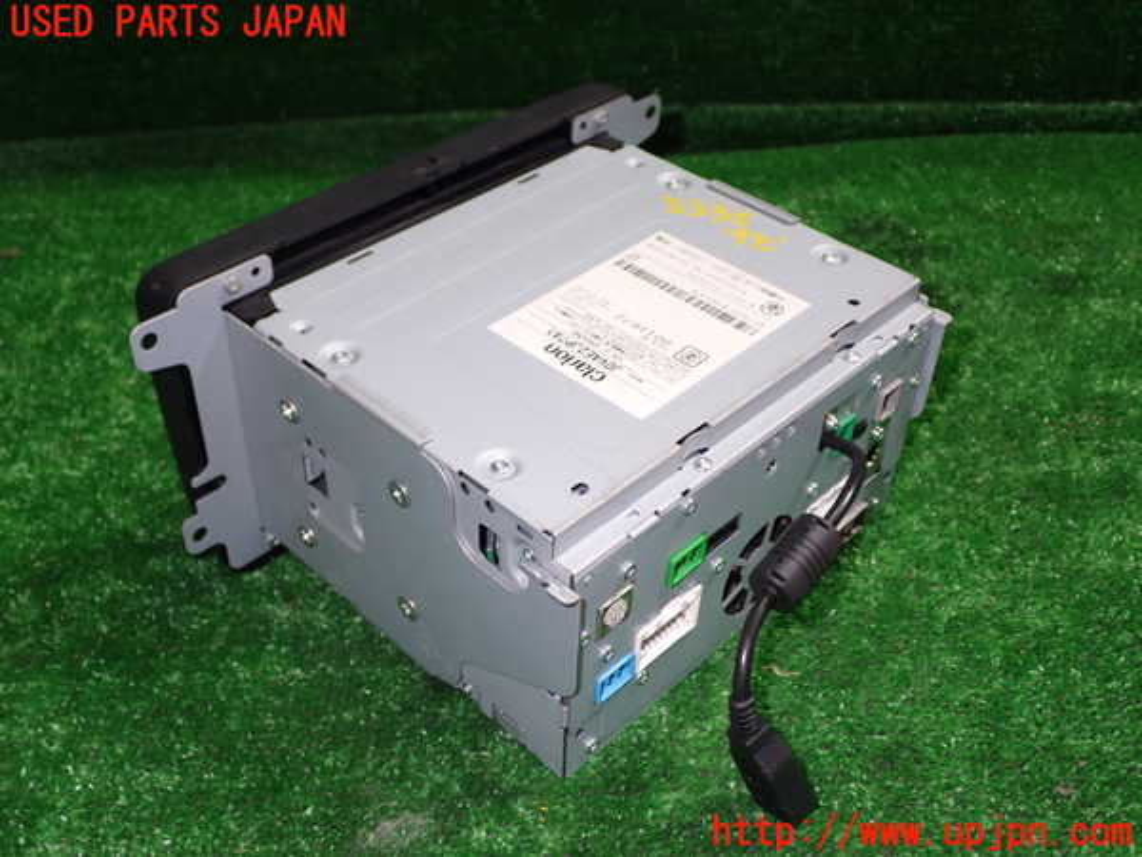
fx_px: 1254
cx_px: 571
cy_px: 428
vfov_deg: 37.7
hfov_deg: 49.0
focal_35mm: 38
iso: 200
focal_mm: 6.83
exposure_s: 1/60
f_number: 2.7
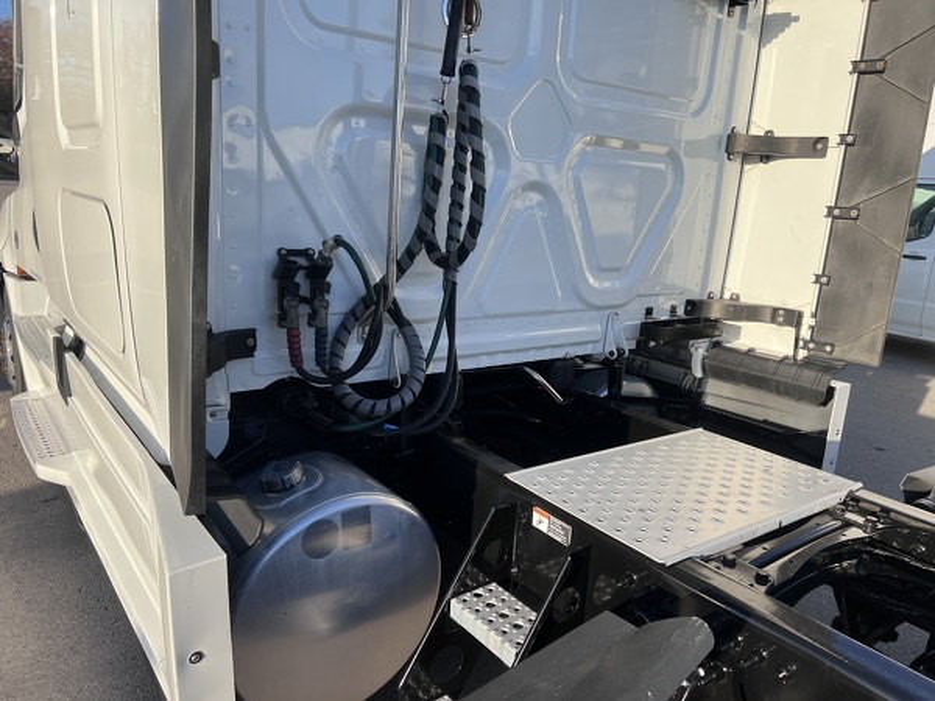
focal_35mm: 26
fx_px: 702
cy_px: 350
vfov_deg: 53.1
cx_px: 468
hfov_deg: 67.3
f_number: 1.5
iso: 50
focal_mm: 5.7
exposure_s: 1/2083
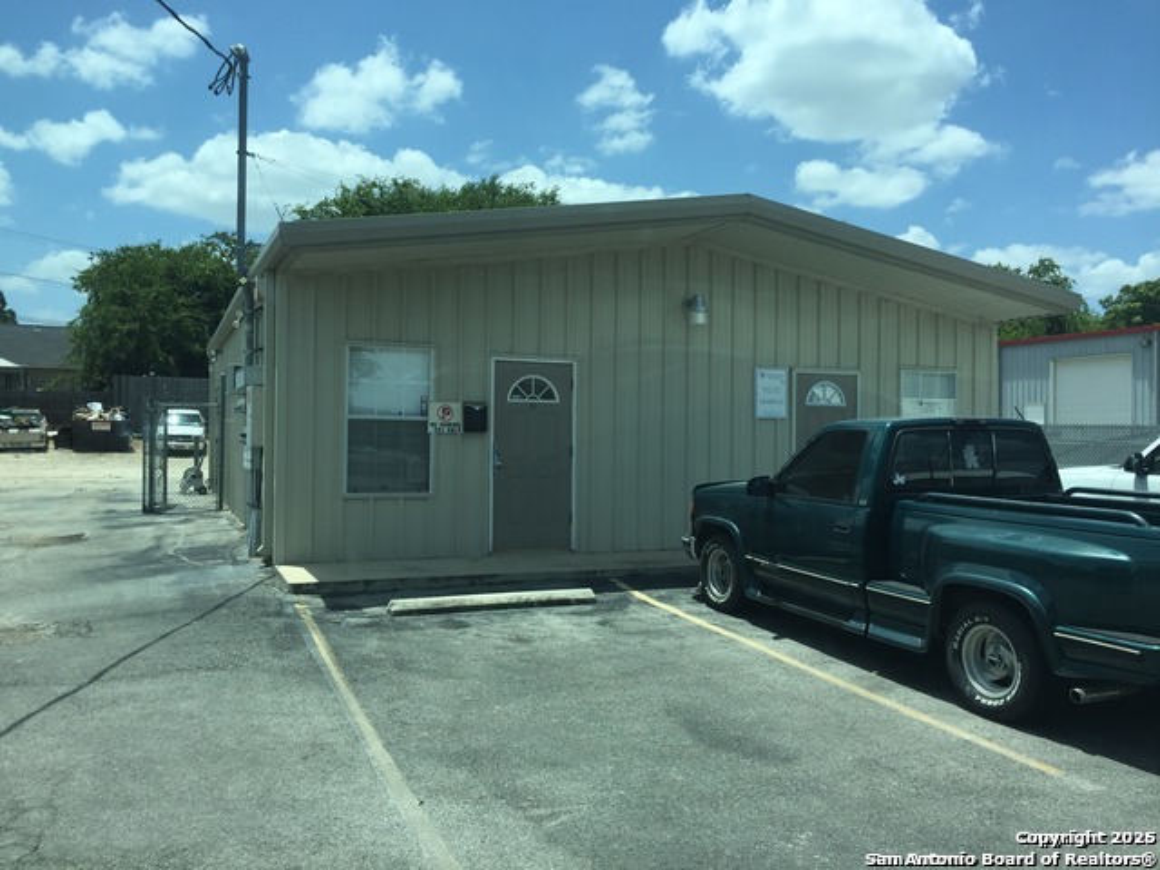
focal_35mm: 29
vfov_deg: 48.2
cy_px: 435
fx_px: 972
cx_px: 580
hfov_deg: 61.7
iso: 32
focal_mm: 4.15
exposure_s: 1/732
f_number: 2.2
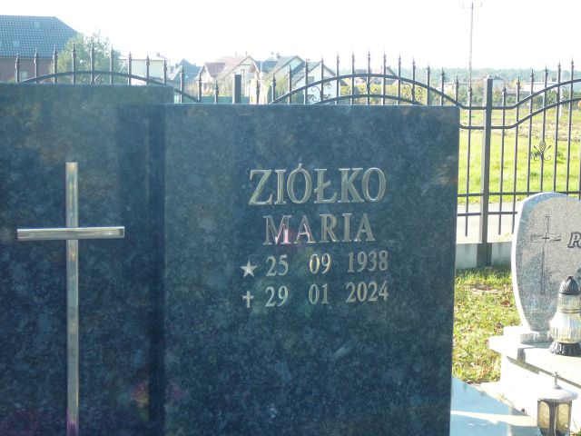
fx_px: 1091
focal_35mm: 65
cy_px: 218
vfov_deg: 22.6
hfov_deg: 29.8
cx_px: 290
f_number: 3.6
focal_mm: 9.7
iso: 80
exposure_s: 1/100
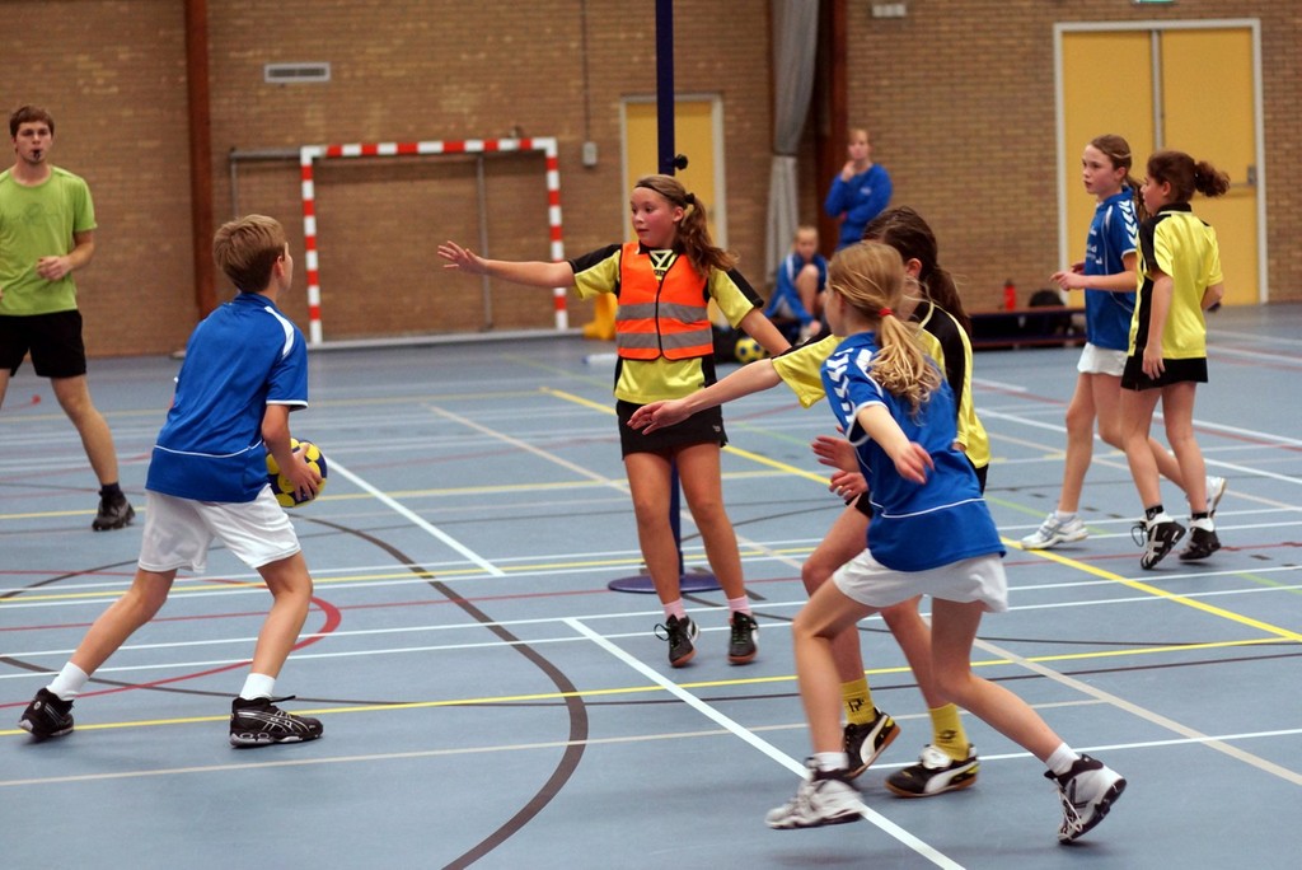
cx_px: 651
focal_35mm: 75
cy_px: 435
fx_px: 2714
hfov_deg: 27.0
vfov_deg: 18.2
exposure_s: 1/250
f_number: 2
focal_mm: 50
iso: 800
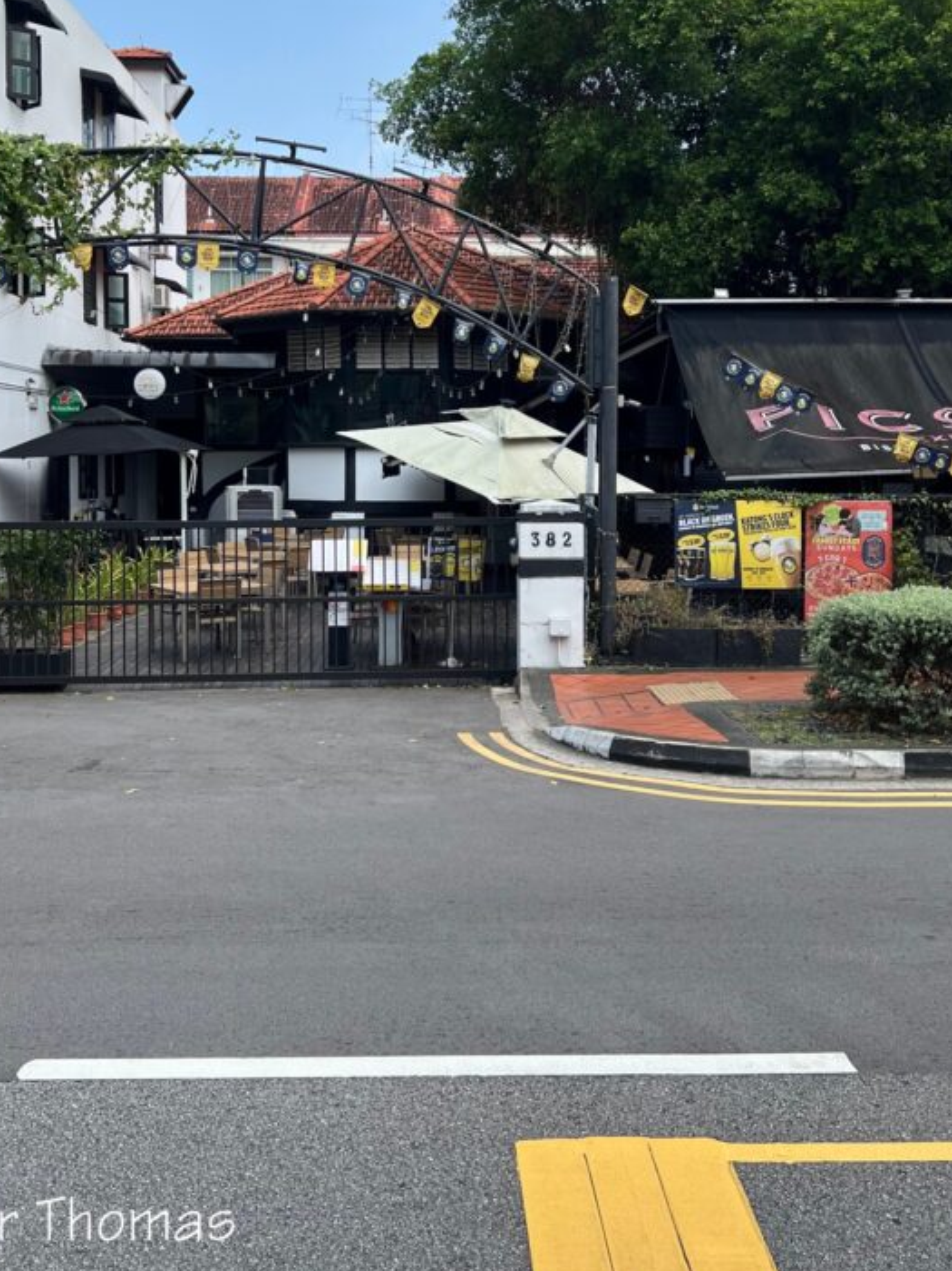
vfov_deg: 48.6
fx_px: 1395
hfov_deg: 37.7
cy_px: 484
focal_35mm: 38
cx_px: 470
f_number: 1.5
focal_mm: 5.7
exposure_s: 1/2045
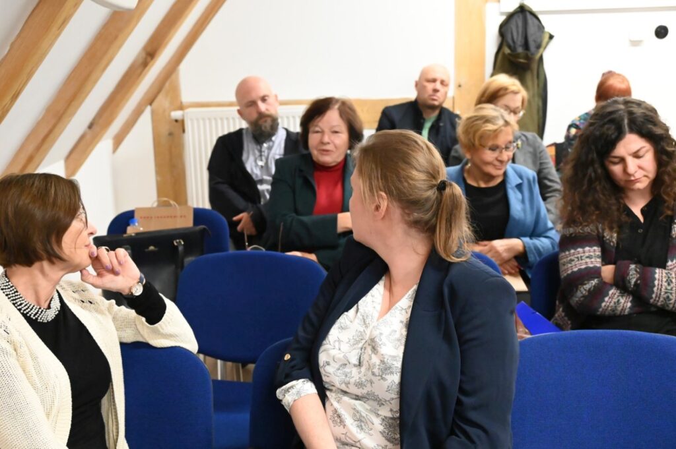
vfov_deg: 29.2
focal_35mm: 46
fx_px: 863
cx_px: 338
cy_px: 224
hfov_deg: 42.8
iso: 20000
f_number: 6.3
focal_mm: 46
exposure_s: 1/160
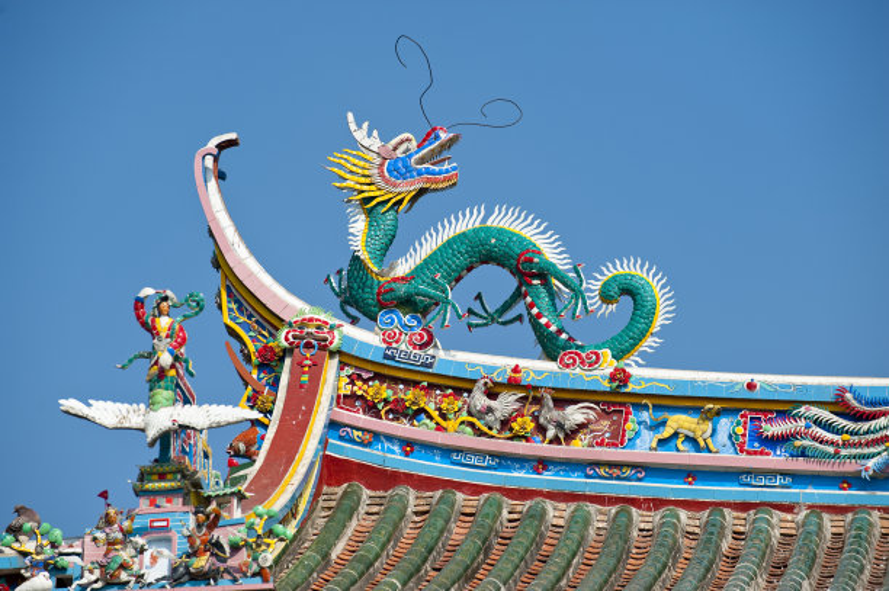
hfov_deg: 10.3
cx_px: 444
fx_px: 4935
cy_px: 296
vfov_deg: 6.9
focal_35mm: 200
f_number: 6.3
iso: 200
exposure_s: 1/1000
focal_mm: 200
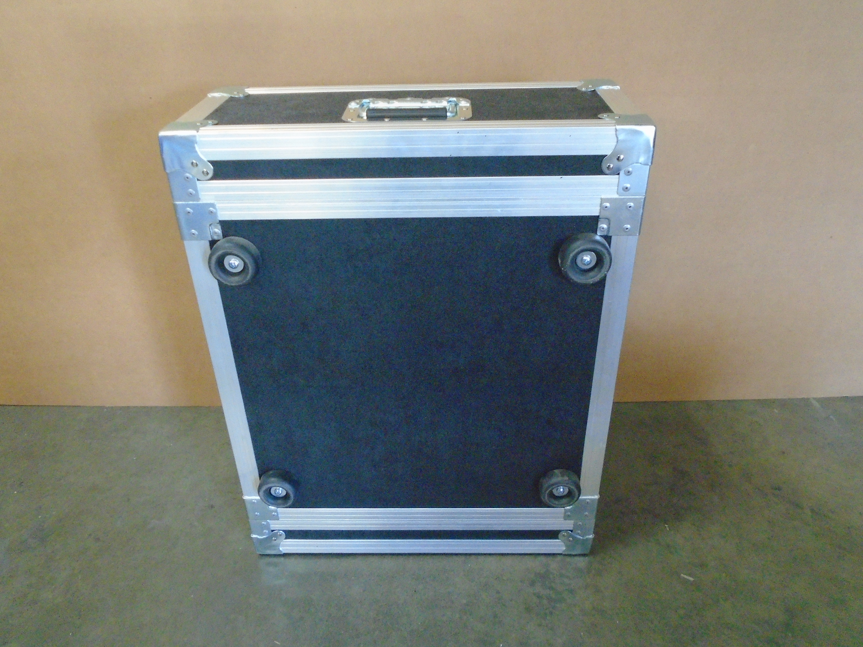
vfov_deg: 53.1
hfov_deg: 67.3
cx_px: 432
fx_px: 648
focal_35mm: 26
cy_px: 324
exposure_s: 1/40
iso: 800
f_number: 3.2
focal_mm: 4.6
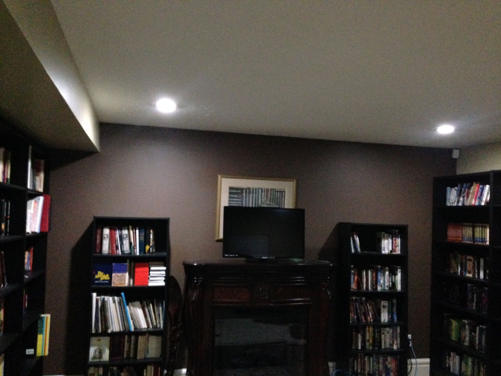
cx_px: 250
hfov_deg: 55.4
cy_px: 188
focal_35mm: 33
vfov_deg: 42.9
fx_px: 478
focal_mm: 4.12
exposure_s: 1/15
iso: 800
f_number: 2.4
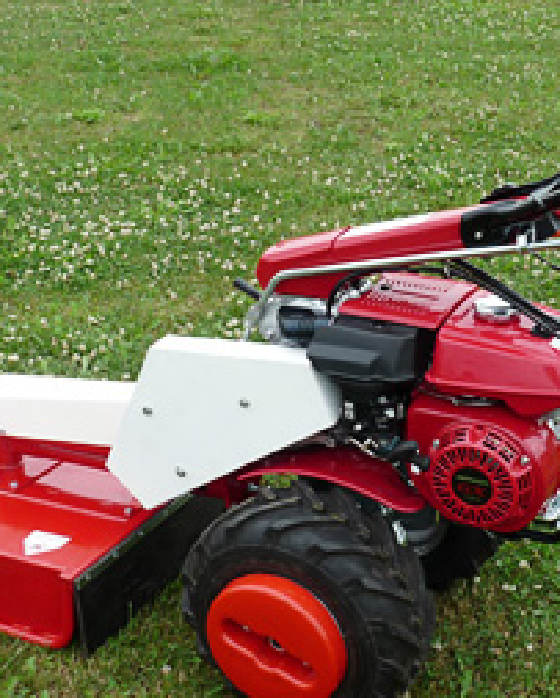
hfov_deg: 28.9
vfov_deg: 36.0
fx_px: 1075
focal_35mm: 52
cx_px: 397
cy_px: 363
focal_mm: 4.8
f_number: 5.6
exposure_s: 1/200
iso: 100
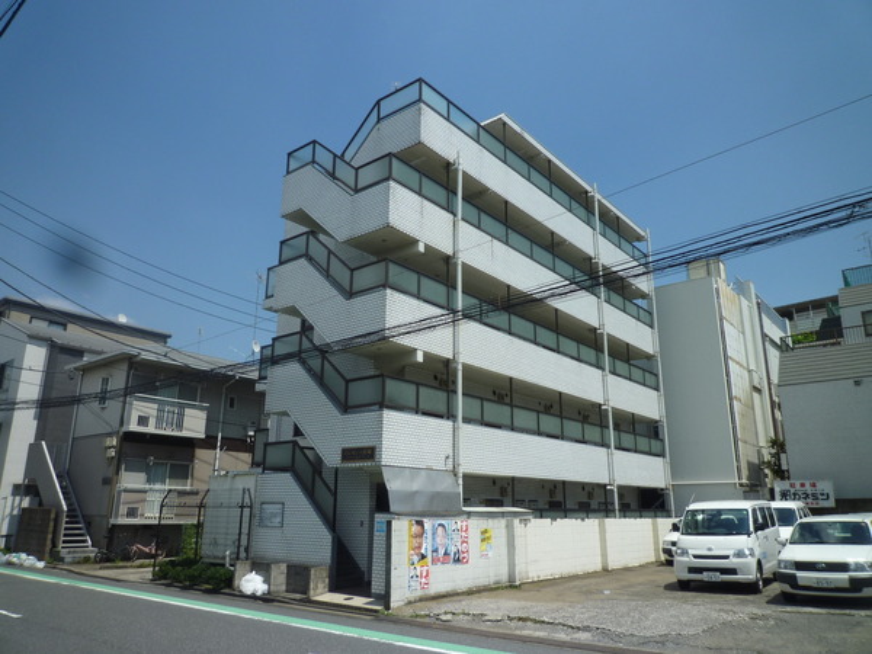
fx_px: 630
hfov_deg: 69.4
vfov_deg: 54.9
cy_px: 327
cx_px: 436
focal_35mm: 25
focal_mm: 4.4
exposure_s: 1/800
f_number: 4
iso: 80
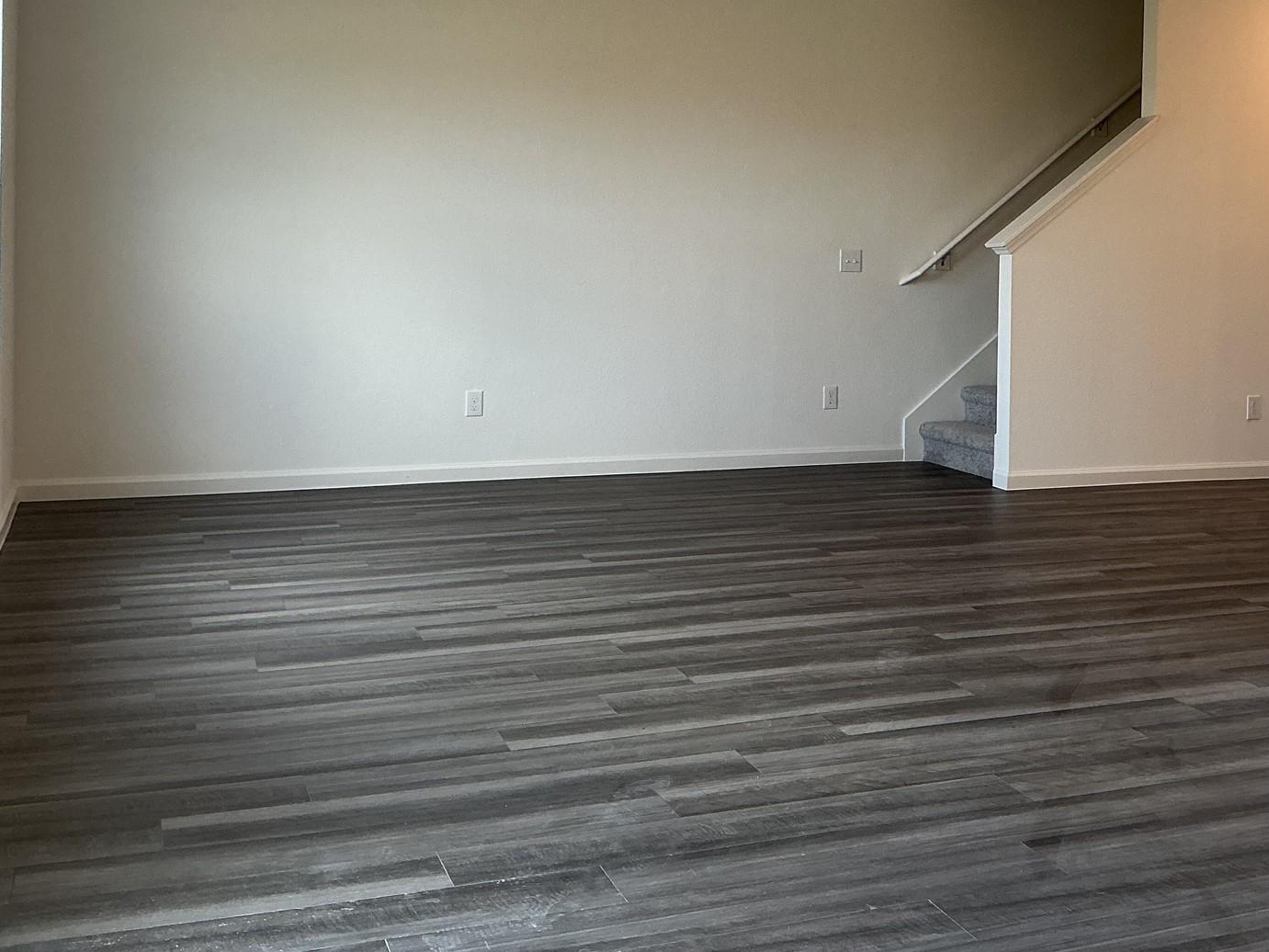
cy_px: 272
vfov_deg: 33.1
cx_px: 822
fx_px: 1576
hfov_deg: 43.4
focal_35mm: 43
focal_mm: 3
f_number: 1.8
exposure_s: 1/120
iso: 50
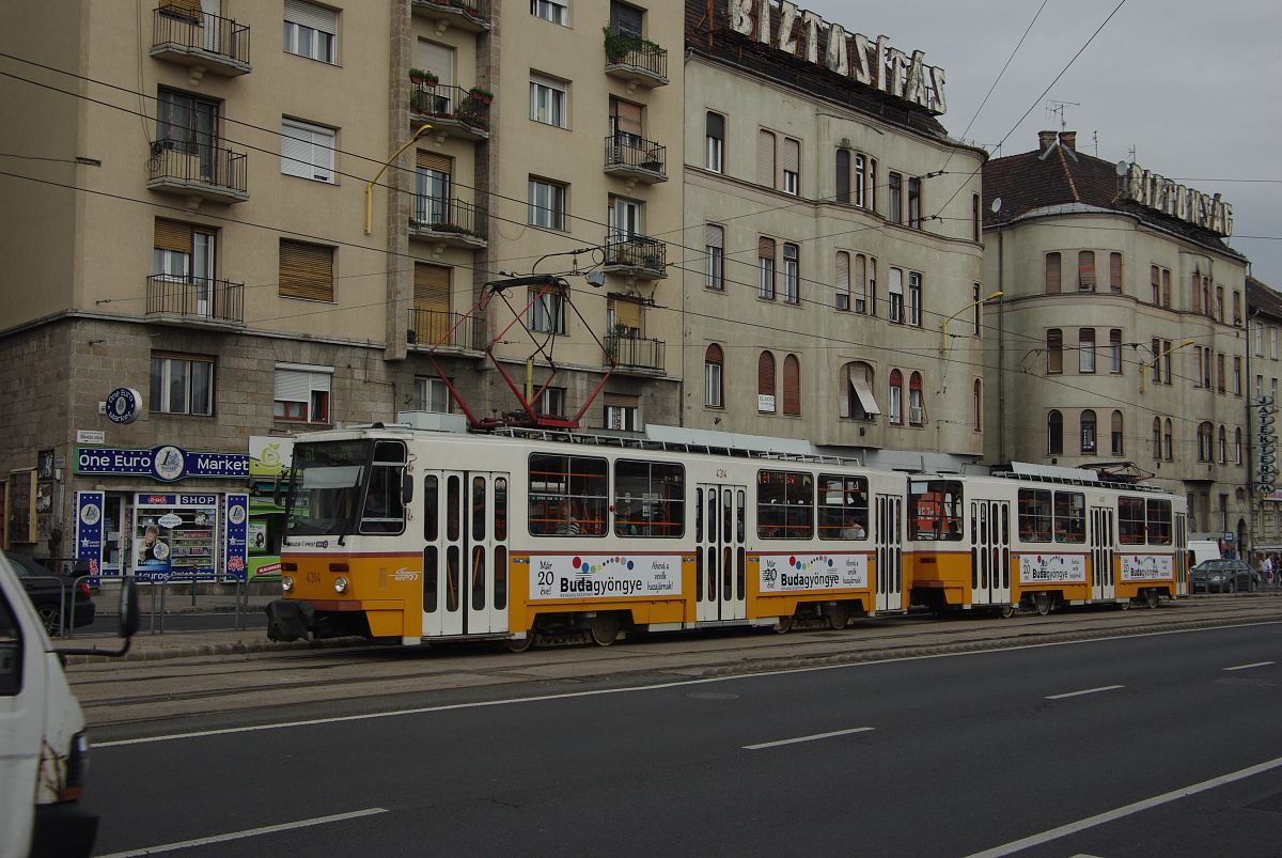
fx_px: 1533
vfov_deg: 31.3
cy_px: 429
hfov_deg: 45.4
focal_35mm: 43
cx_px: 641
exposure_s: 1/640
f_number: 9
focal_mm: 29
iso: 200
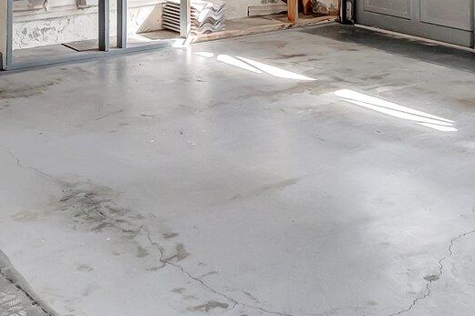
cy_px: -127
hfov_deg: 33.7
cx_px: 167
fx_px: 778
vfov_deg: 20.4
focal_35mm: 59
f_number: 8
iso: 1000
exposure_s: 1/20
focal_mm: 10
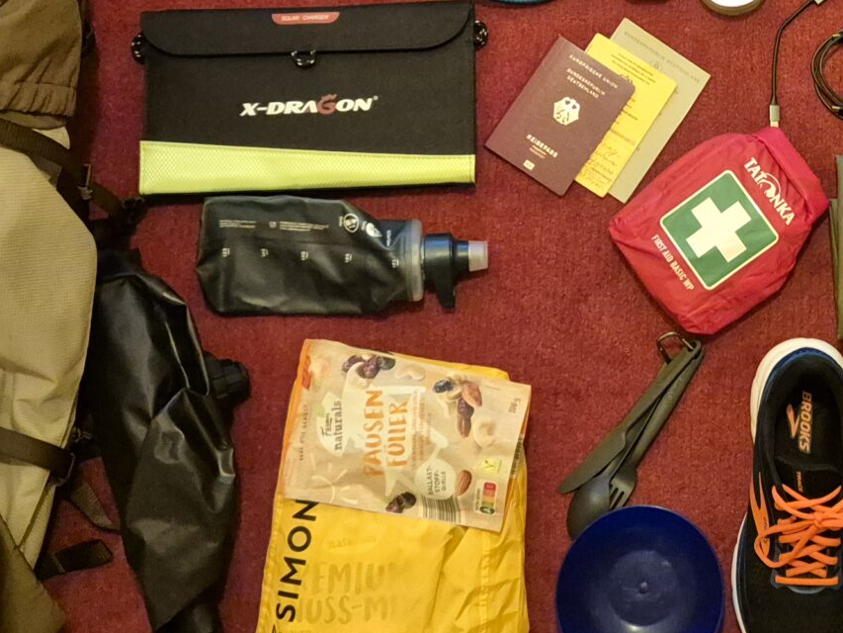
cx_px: 768
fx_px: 1681
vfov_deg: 20.8
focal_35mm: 69
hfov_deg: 27.1
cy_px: 53
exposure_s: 1/100
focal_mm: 5.4
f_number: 1.8
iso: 2000
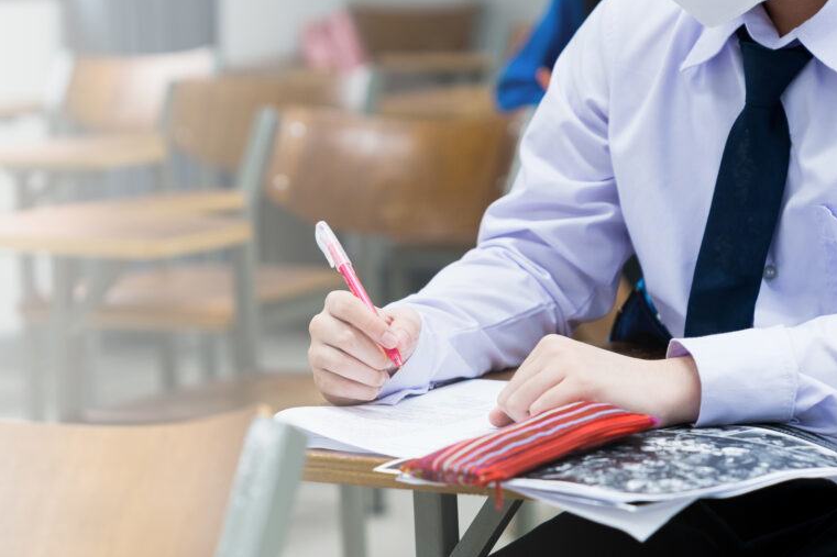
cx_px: 419
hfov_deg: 19.3
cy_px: 278
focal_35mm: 106
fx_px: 2464
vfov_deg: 12.9
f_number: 2.8
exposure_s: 1/100
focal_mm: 70
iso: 500
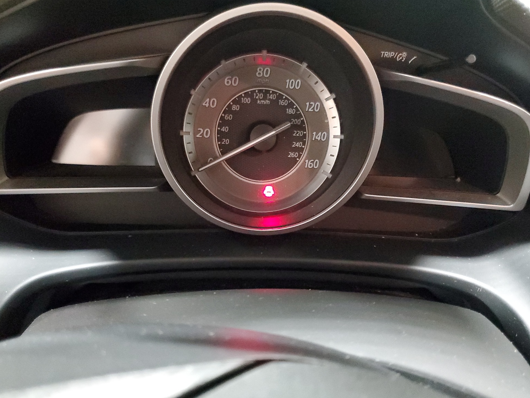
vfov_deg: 51.4
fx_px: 413
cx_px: 266
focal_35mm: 27
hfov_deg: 65.3
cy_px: 199
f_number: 1.5
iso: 1063
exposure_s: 1/15
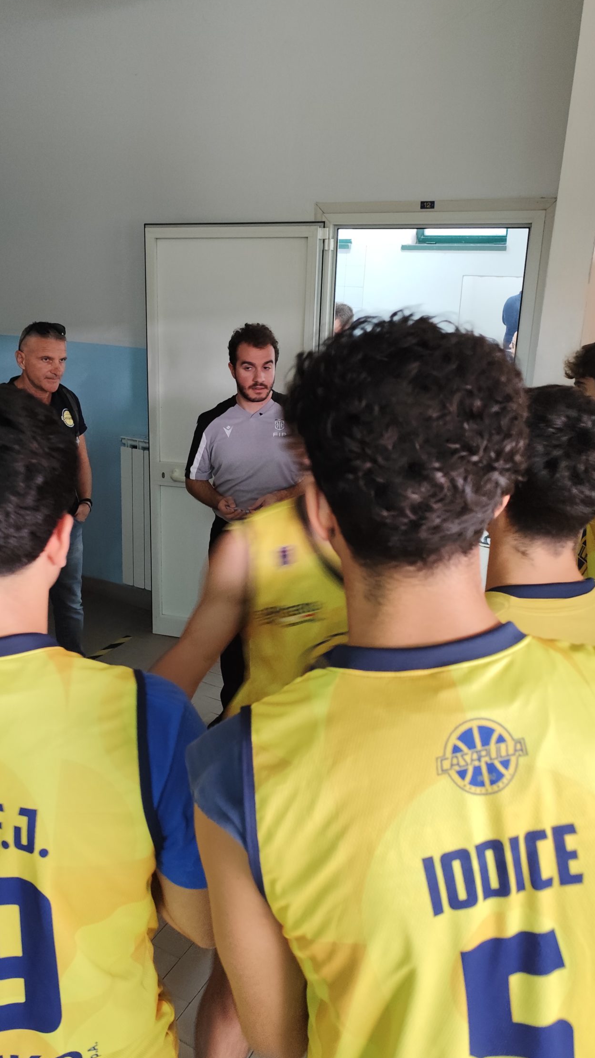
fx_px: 814
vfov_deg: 66.1
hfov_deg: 39.9
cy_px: 513
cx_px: 221
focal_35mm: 29
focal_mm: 6.19
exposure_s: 1/25
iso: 500
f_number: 1.65
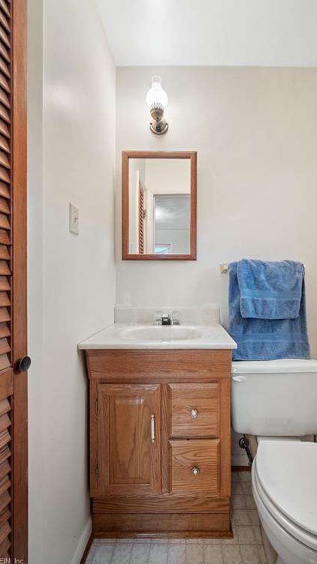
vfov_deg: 103.0
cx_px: 186
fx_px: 224
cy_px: 278
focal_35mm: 15
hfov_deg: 70.0
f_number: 8
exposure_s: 1
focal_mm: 14
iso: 400
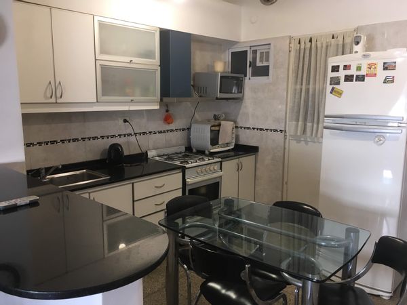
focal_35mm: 29
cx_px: 204
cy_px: 152
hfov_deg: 61.7
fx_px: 341
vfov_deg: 48.2
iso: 100
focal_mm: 4.15
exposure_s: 1/33
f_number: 2.2
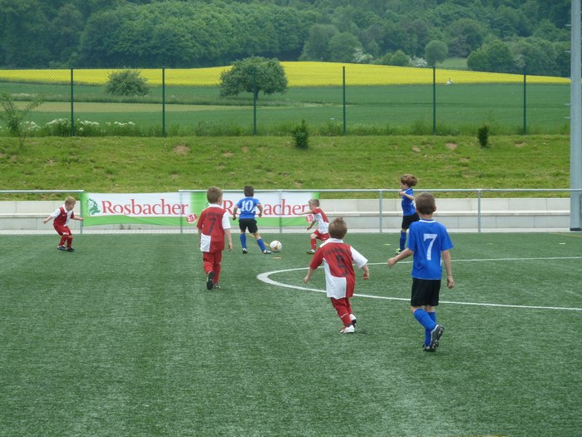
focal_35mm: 158
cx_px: 291
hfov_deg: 12.5
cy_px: 218
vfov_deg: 9.4
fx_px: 2656
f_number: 4.5
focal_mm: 25.9
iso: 80
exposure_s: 1/200
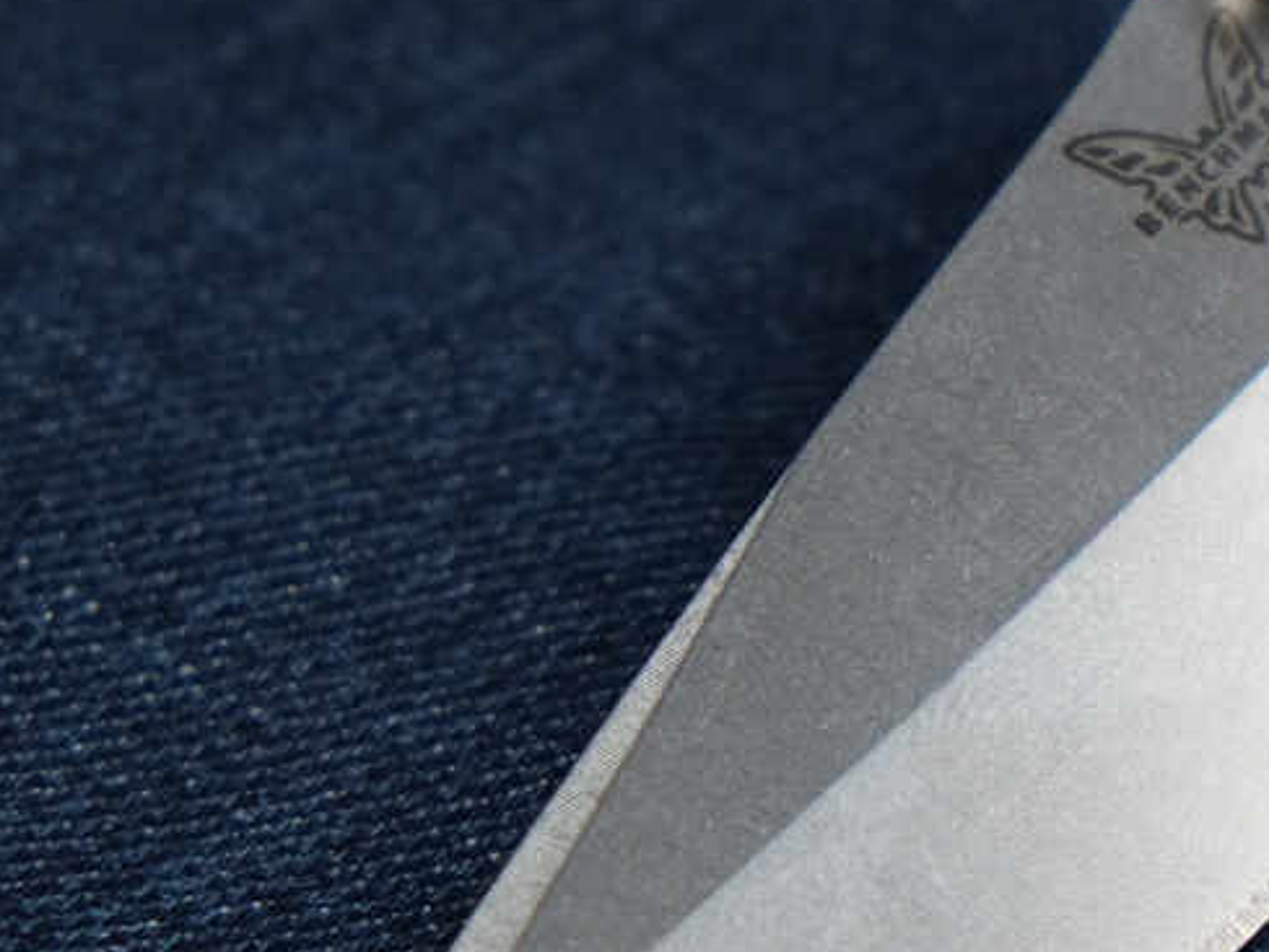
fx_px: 10634
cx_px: 2115
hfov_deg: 6.7
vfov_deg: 5.1
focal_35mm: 290
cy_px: 272
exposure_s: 1/80
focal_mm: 55
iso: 800
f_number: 4
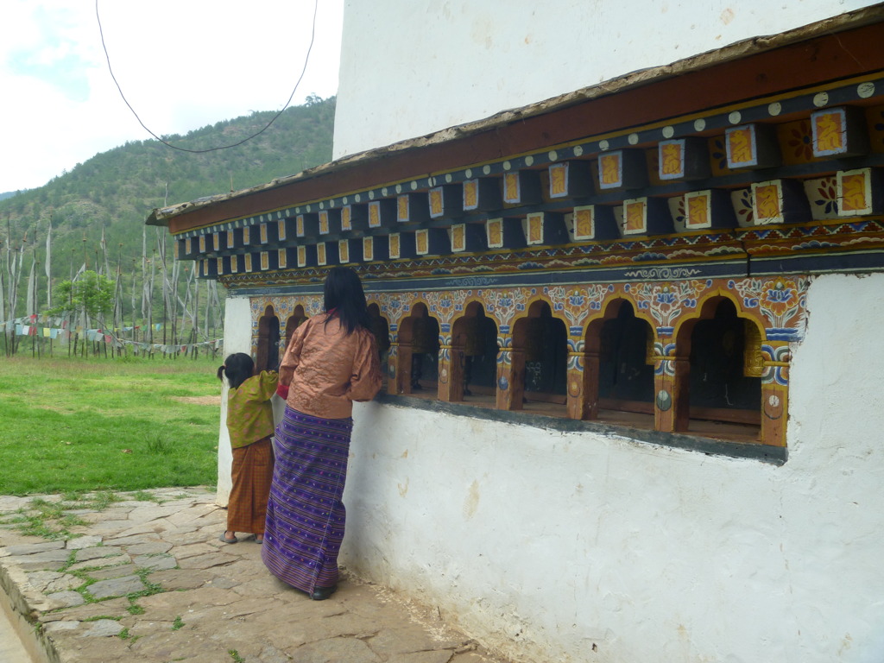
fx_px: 894
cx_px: 442
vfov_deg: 40.7
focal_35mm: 35
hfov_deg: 52.6
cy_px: 332
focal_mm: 6.3
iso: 80
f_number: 5.6
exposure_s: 1/160
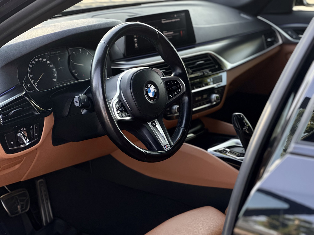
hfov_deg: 25.3
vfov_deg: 19.1
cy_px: 118
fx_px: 698
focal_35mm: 77
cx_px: 157
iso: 100
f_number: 2.8
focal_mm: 9
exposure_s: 1/121
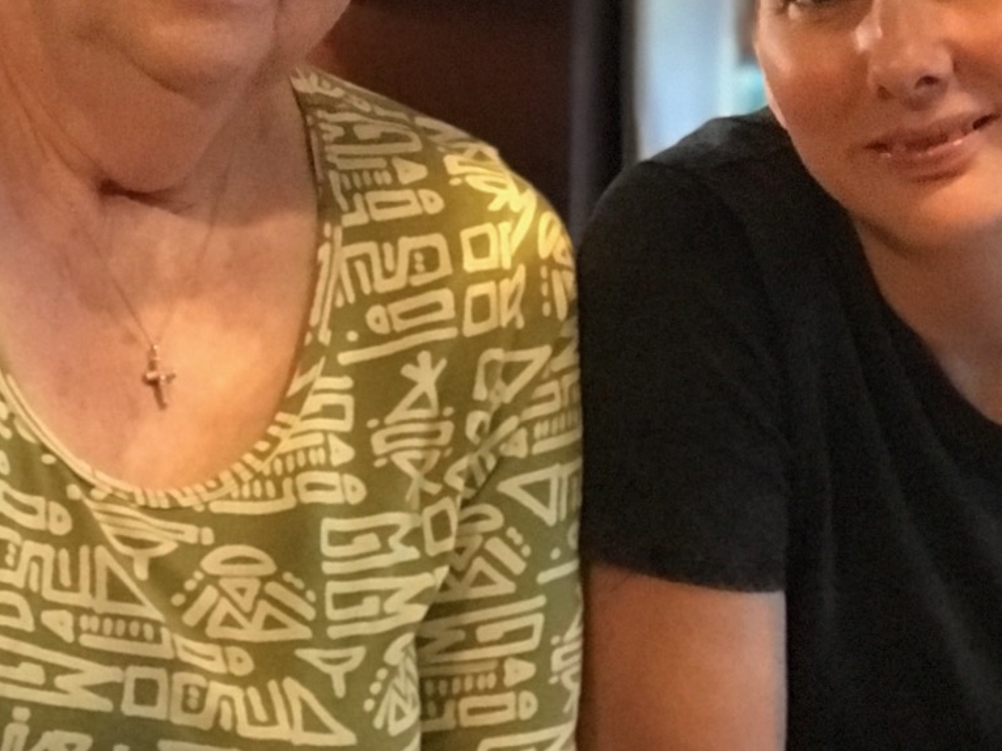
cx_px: 614
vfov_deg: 10.0
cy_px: 501
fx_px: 4314
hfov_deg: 13.2
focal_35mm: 149
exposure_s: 1/60
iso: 1250
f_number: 2.8
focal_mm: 6.6
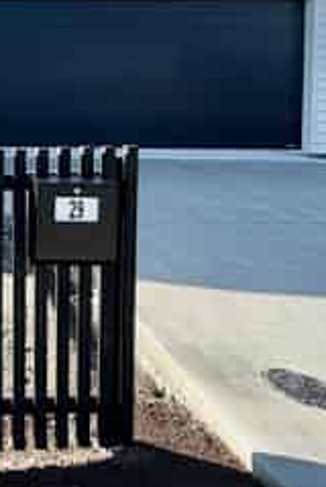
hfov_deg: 26.3
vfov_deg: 45.7
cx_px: -137
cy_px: 91
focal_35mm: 40
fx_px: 542
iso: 32
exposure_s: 1/770
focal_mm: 2.22
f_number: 2.2
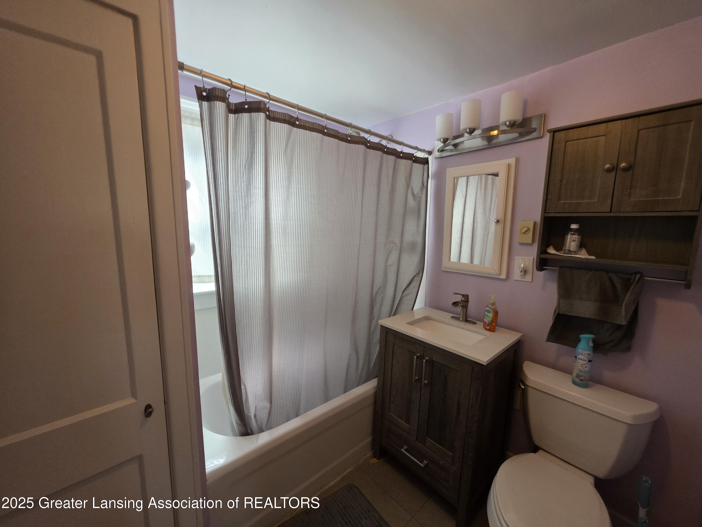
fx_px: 264
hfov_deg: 106.2
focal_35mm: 13
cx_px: 351
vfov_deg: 89.9
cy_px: 264
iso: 320
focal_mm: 2.2
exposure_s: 1/60
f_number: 1.9
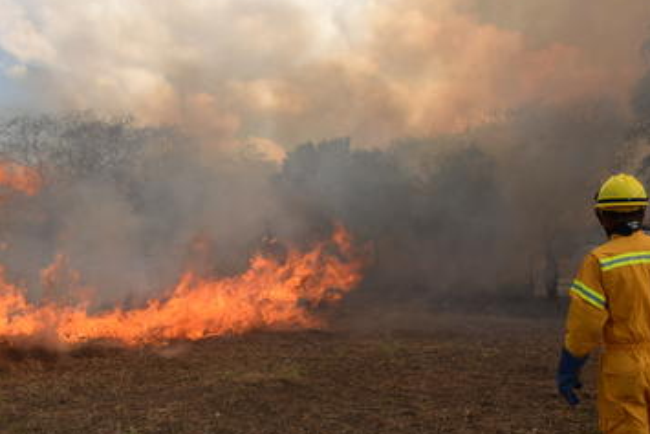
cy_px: 297
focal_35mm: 38
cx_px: 368
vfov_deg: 34.7
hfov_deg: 50.5
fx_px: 686
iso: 100
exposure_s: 1/125
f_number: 10
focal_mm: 18
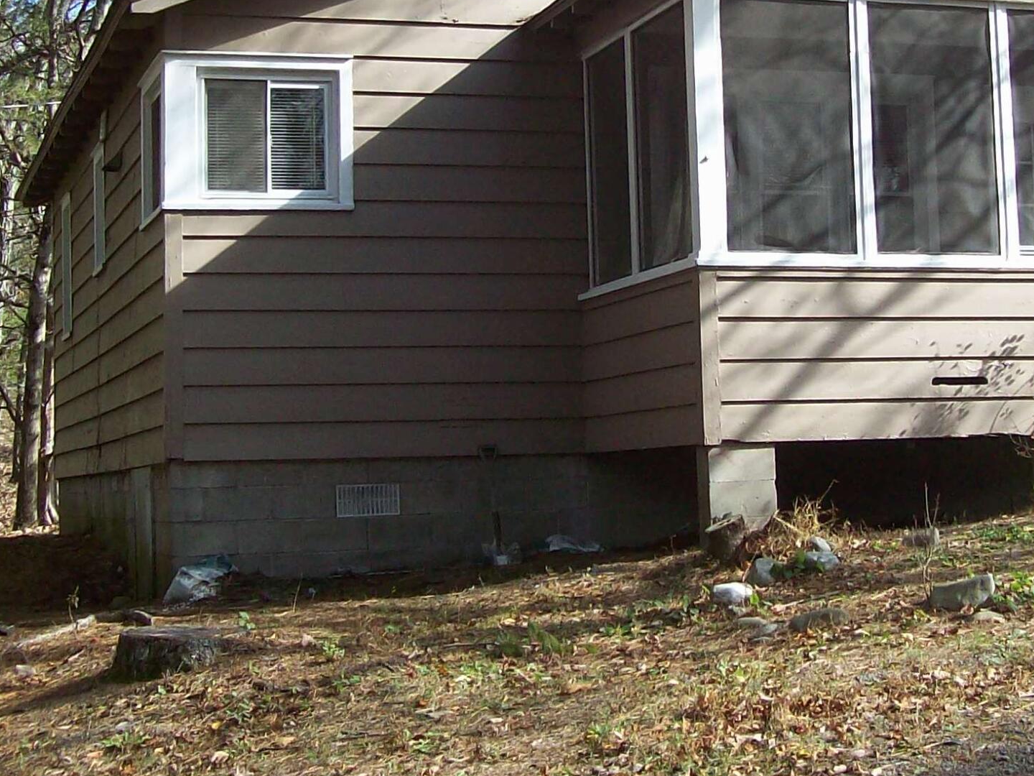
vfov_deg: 19.6
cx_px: 697
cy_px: 250
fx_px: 2240
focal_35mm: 75
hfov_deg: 25.8
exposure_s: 1/509
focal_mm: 6
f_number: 2.7
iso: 80
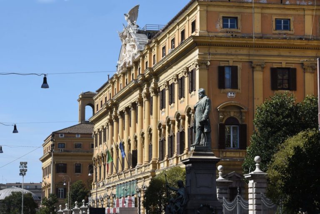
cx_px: 160
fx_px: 978
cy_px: 107
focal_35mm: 110
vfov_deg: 12.5
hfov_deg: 18.6
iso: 400
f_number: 10
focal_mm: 110
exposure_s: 1/1000
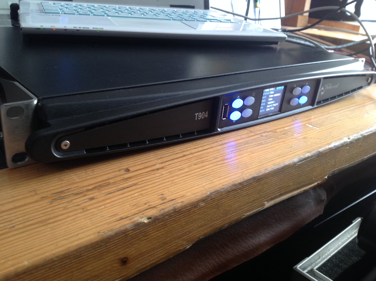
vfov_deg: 40.6
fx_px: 380
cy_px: 140
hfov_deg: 52.7
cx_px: 188
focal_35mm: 35
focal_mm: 4.28
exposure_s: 1/15
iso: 100
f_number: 2.4
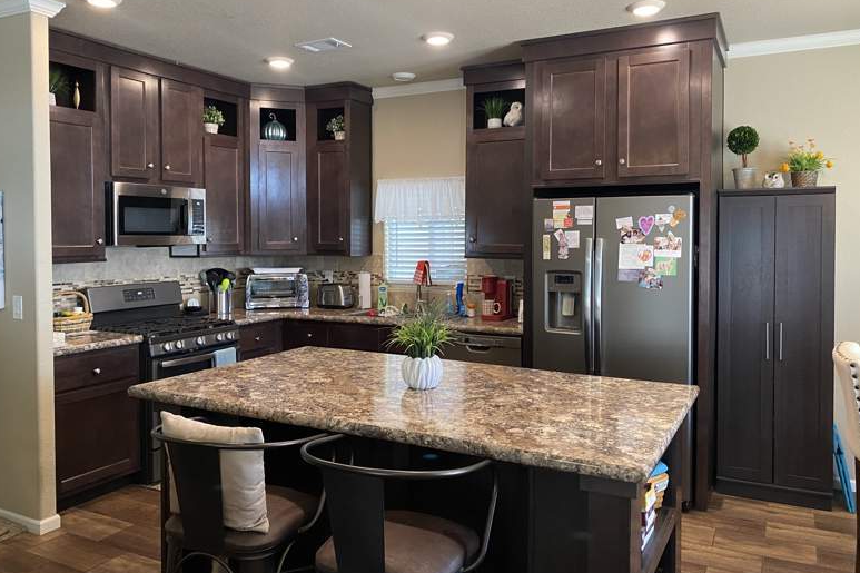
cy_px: 247
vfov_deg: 46.3
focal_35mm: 28
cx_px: 432
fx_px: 669
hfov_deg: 65.5
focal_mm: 4.25
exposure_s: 1/60
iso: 320
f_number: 1.8
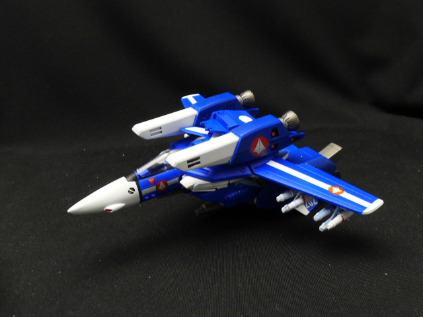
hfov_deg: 52.6
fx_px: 428
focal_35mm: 35
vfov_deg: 40.7
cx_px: 212
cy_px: 158
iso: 200
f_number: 4.5
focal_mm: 7.5
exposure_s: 1/4
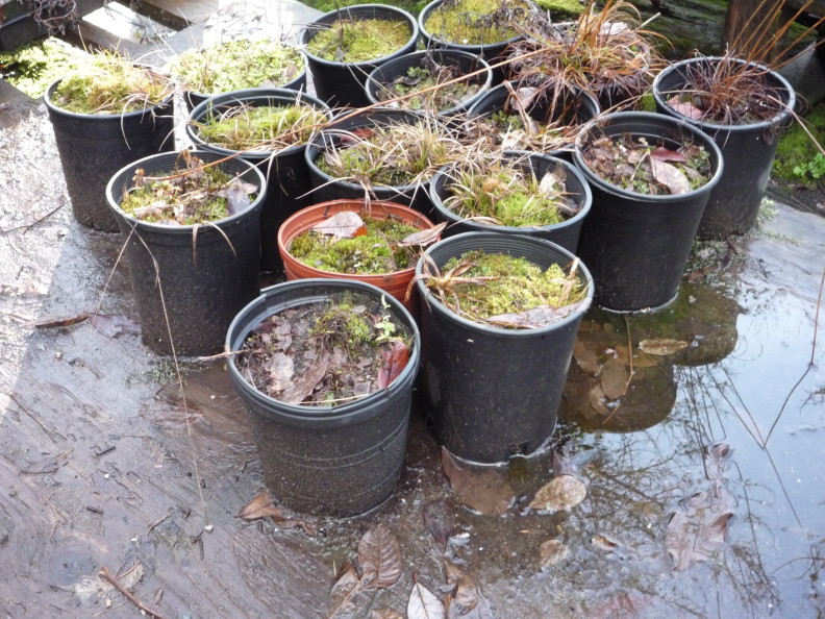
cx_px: 412
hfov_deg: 43.9
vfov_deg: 33.6
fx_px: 1025
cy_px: 310
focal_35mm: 43
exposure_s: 1/40
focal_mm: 7.5
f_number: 4.5
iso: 400
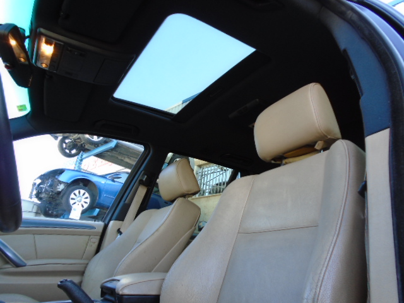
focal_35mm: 26
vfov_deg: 53.1
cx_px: 202
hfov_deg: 67.3
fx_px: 303
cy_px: 152
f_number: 3.2
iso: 100
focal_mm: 4.6
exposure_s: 1/50
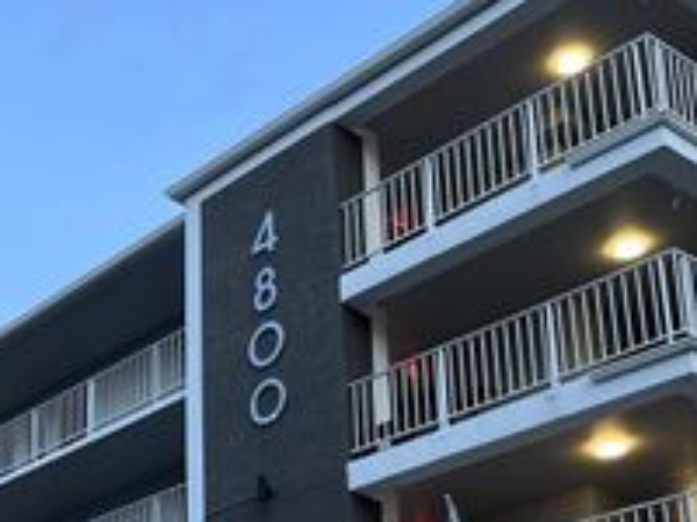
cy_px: 593
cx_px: 94
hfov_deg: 28.8
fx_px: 1309
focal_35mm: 65
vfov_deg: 21.3
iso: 125
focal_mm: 5.7
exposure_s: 1/120
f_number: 1.5
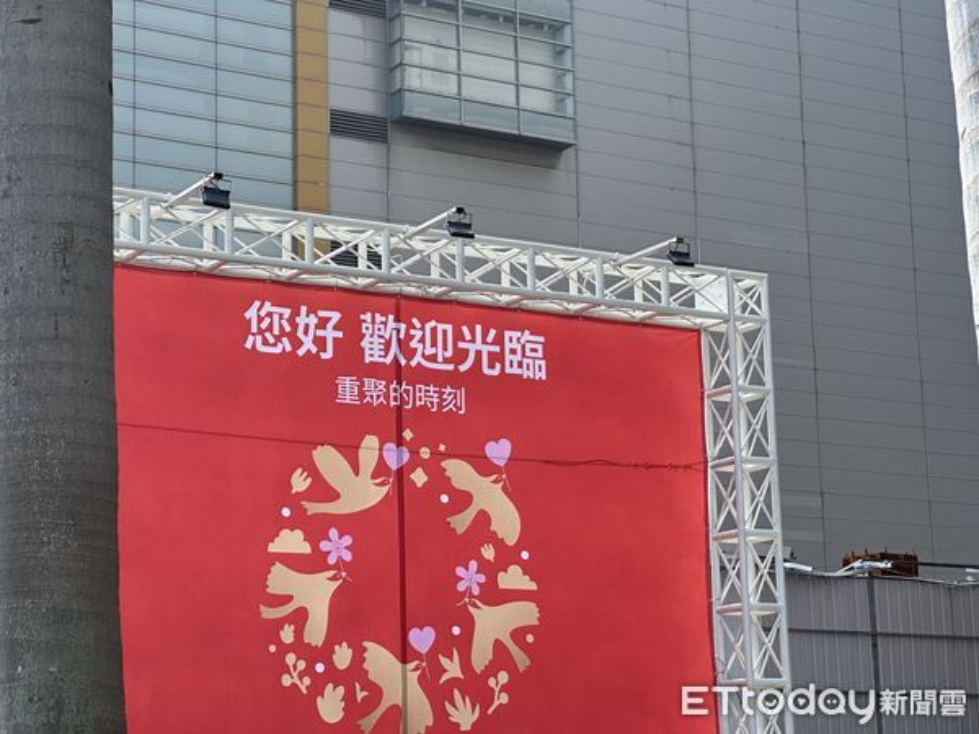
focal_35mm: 77
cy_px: 367
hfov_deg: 25.3
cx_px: 490
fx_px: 2178
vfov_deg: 19.1
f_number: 2.8
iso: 32
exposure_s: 1/236
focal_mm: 9
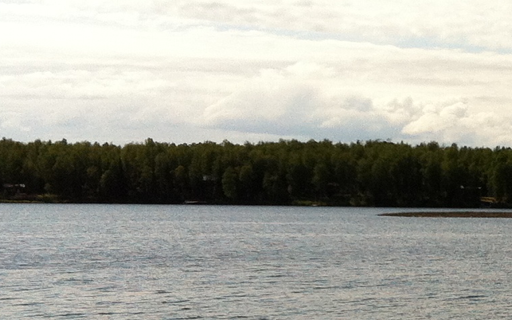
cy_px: 302
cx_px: 646
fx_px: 1758
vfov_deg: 10.3
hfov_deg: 15.8
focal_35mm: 126
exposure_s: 1/2742
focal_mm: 3.85
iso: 80
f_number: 2.8
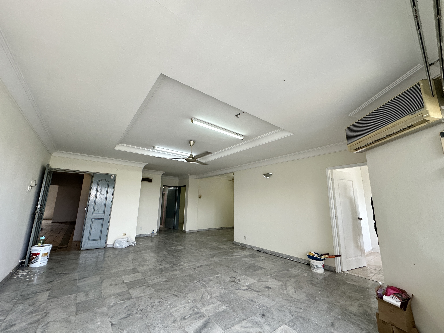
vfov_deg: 85.7
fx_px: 180
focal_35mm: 14
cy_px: 166
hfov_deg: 102.1
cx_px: 222
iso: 100
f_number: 2.2
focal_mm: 2.22
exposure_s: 1/100
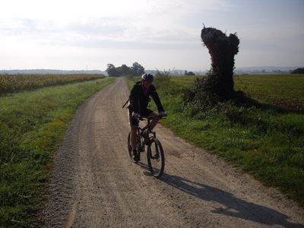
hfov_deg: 49.0
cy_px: 114
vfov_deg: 37.7
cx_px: 152
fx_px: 334
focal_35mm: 38
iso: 64
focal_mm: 7.9
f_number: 8
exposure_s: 1/250
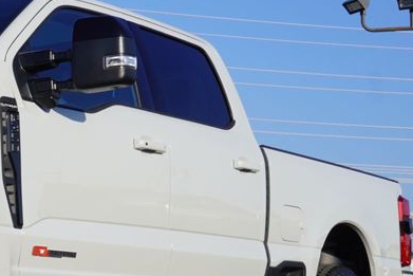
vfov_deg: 11.6
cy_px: 173
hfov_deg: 16.6
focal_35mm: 118
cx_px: -82
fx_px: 1354
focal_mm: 30
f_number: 11
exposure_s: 1/125
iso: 100
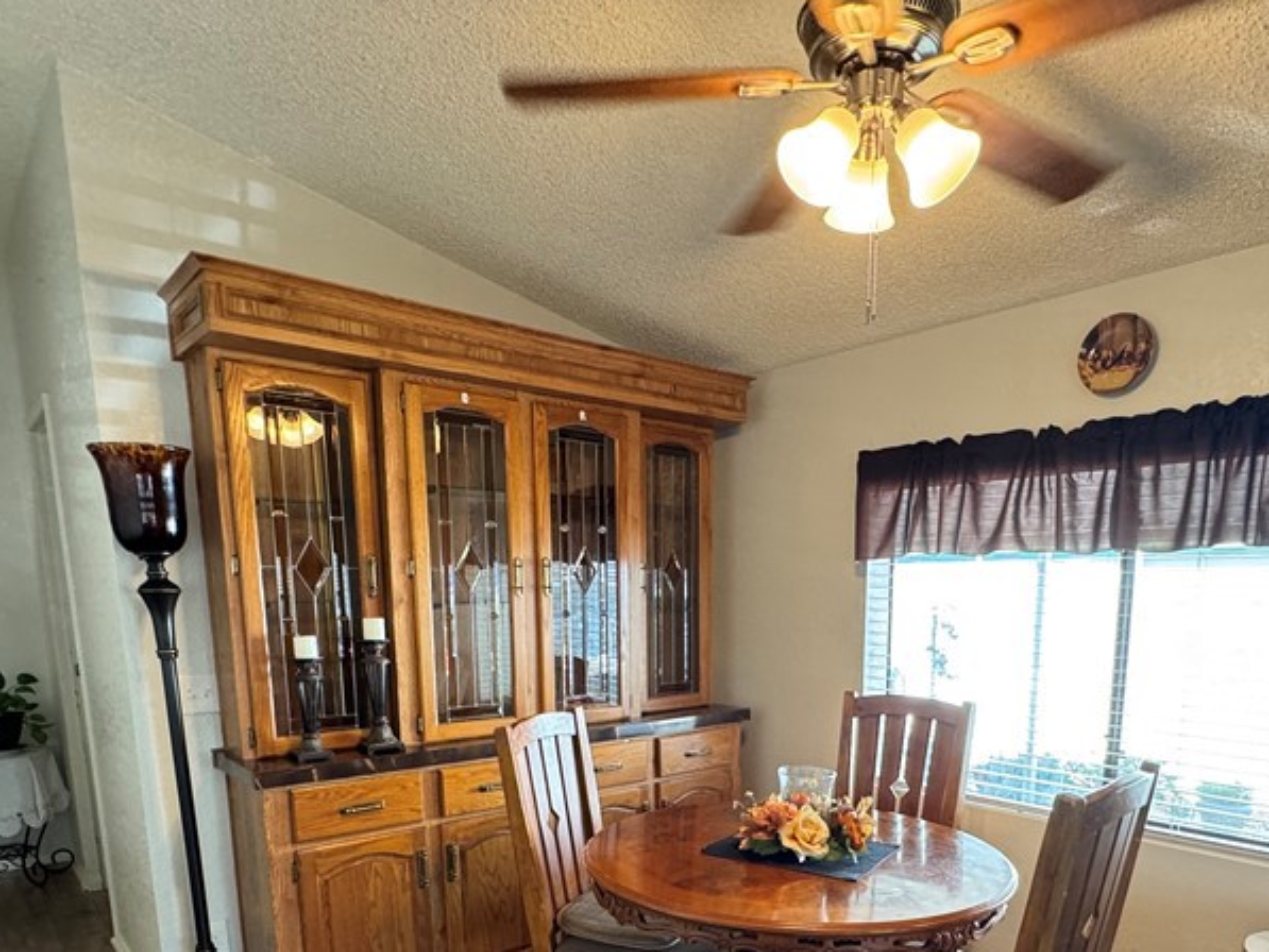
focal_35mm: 24
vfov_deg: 53.4
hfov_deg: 71.4
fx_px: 880
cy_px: 750
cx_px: 706
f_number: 2.2
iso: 400
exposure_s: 1/60
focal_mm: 2.22
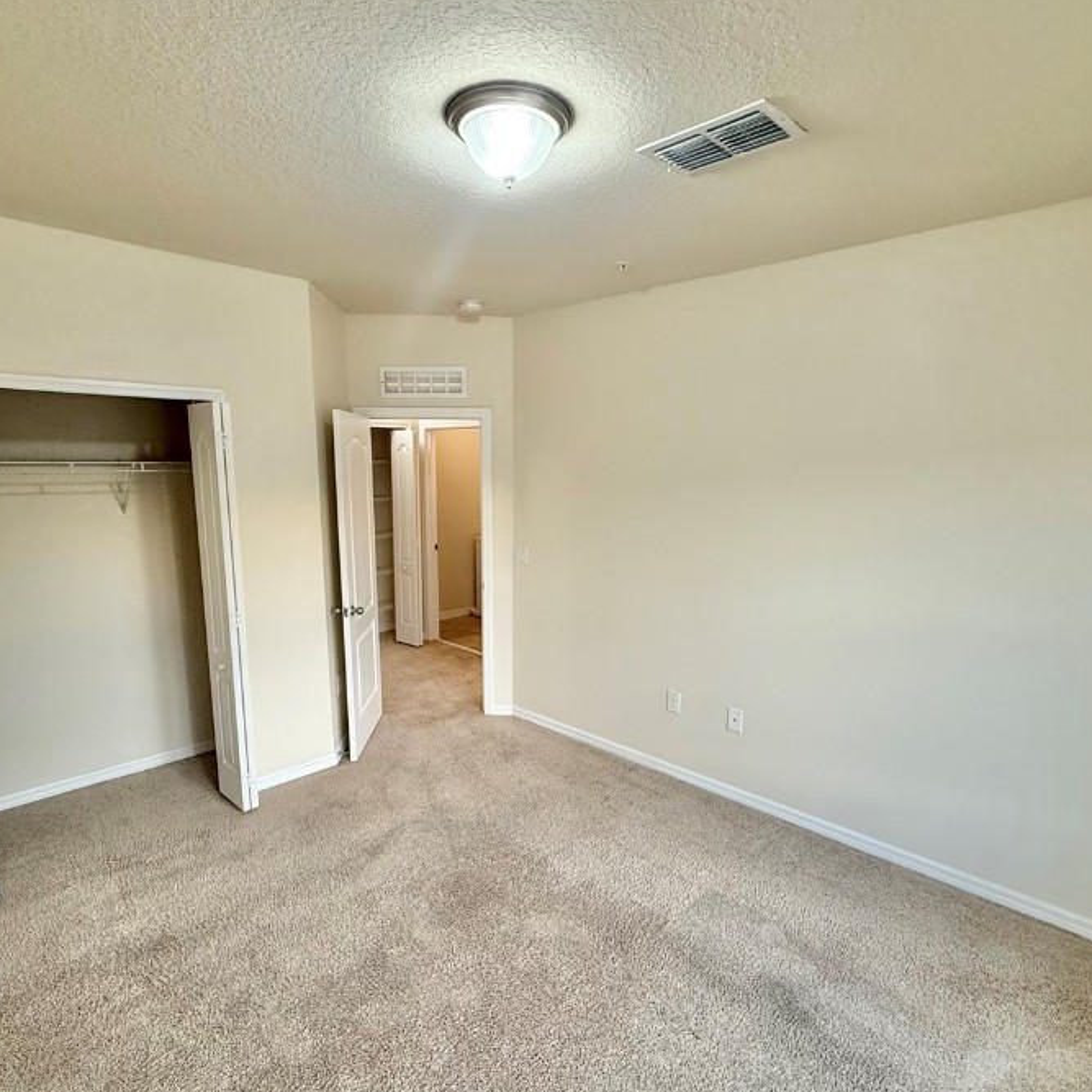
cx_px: 537
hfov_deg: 77.7
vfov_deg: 77.5
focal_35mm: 19
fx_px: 678
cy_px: 593
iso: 320
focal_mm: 2.22
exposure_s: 1/120
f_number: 2.2
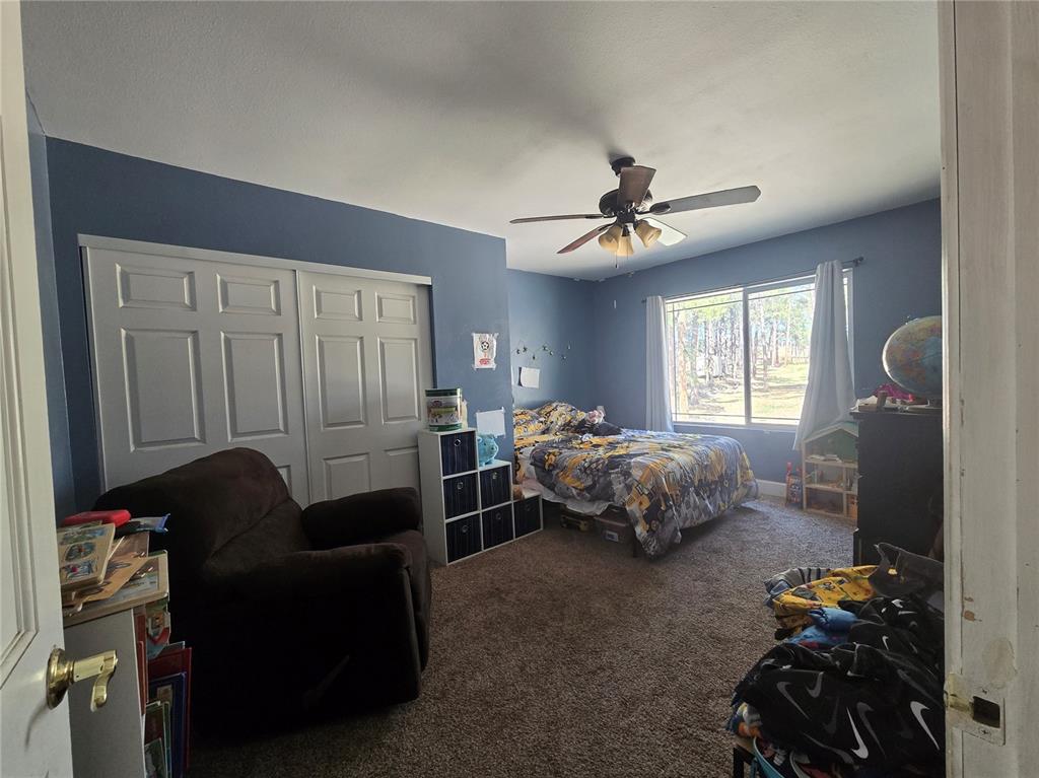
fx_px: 390
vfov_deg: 89.9
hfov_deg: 106.2
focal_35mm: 13
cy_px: 389
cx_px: 520
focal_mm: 2.2
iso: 250
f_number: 2.2
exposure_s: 1/60
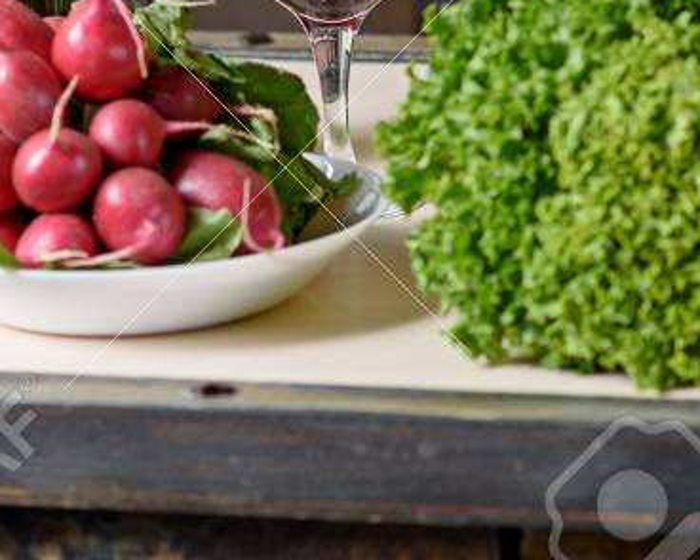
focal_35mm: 282
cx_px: 978
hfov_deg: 6.8
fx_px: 5839
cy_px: -260
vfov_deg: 5.4
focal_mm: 85
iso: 250
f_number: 2.8
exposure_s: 1/160
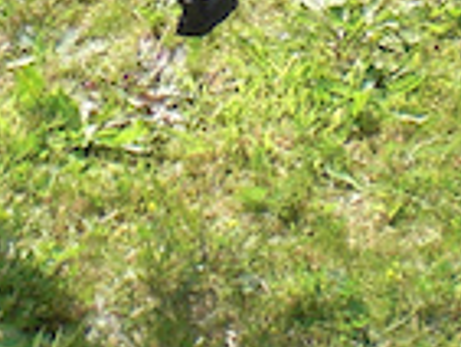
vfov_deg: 6.5
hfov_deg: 9.2
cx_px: 265
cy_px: -517
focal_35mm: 215
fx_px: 2866
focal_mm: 6.3
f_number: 3.1
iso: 64
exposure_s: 1/400
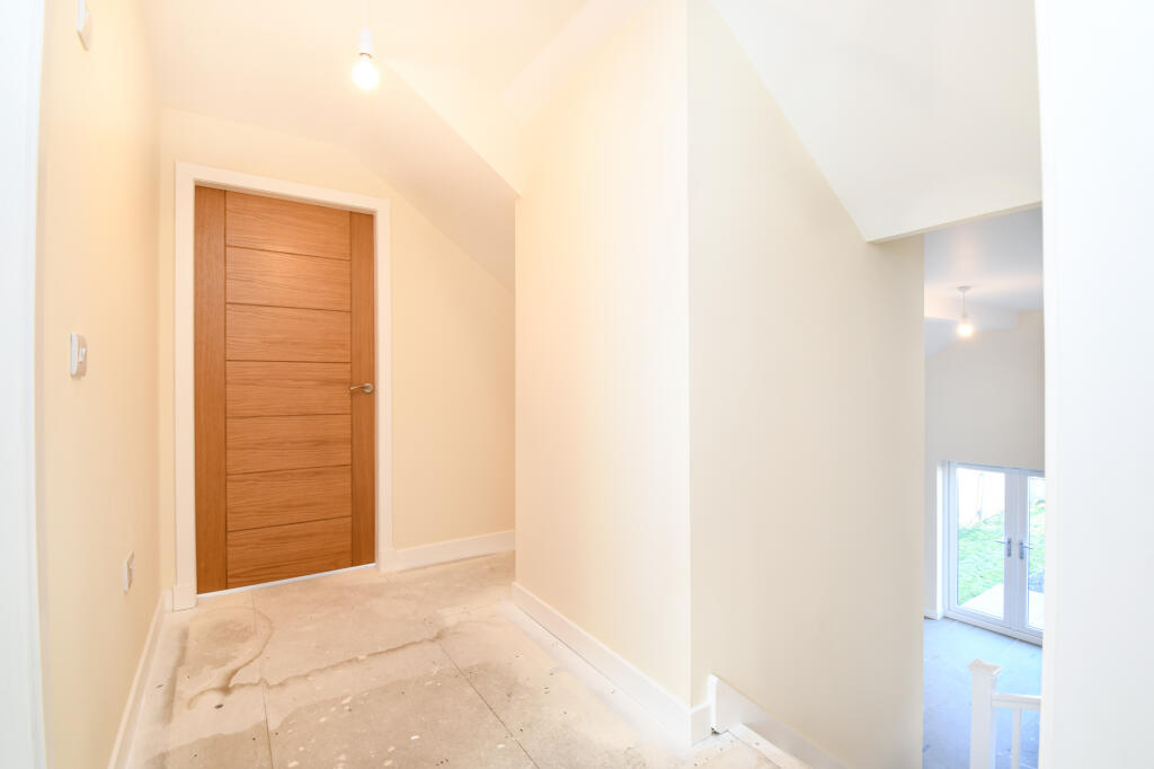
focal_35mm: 15
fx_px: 481
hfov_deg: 100.4
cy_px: 384
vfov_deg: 77.3
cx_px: 577
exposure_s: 1/6
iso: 320
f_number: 10
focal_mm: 10
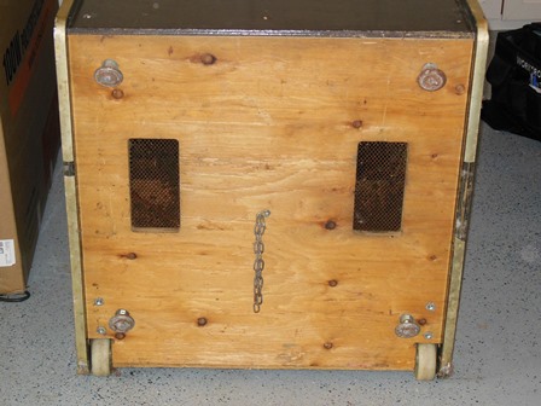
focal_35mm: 66
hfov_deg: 29.4
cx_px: 270
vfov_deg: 22.3
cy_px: 203
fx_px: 1031
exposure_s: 1/60
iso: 400
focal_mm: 11.7
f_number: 4.3
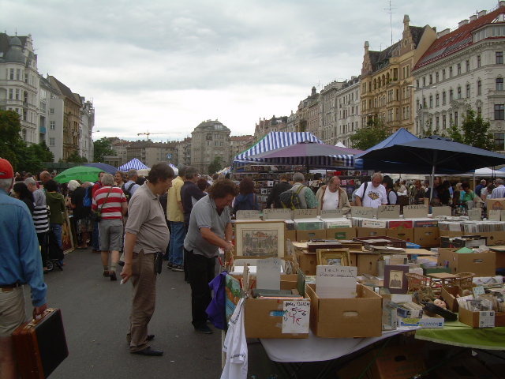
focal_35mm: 38
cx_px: 252
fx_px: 554
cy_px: 190
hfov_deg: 49.0
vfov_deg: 37.7
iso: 50
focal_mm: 6.3
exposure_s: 1/149
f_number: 4.6
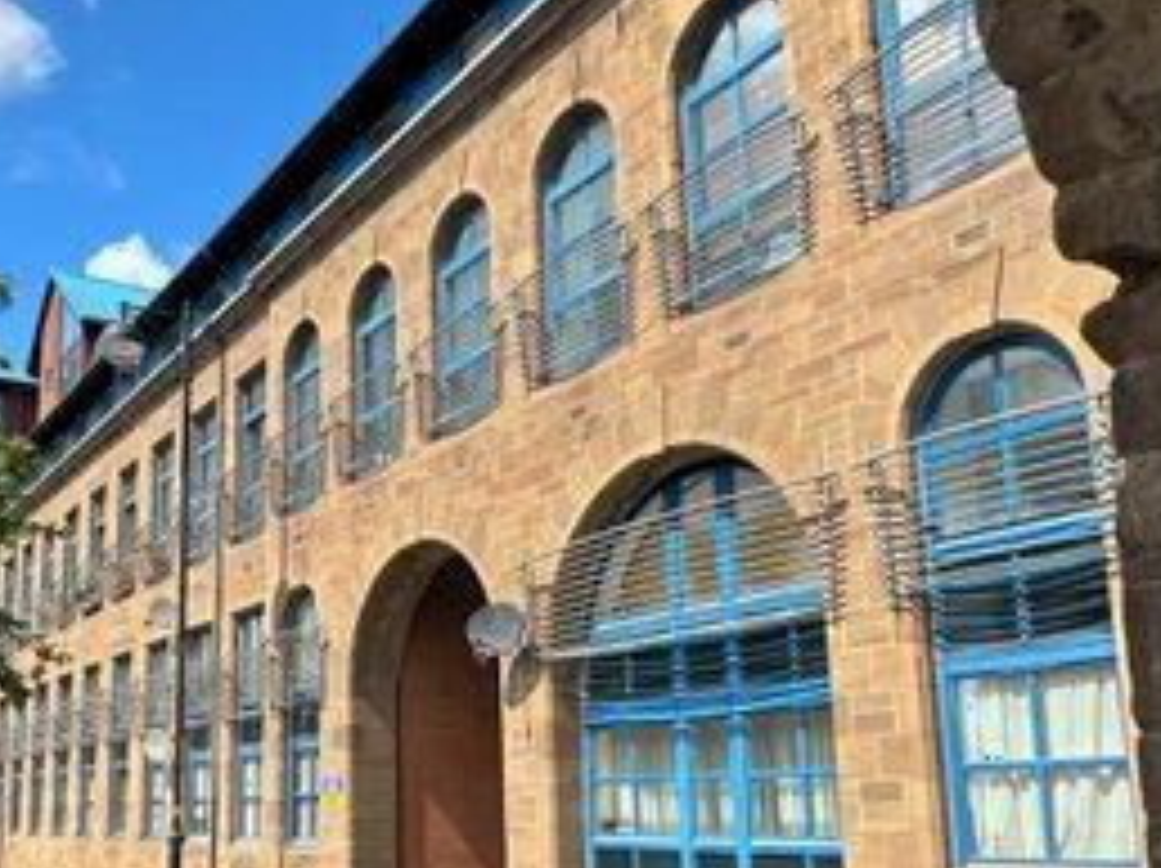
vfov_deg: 37.3
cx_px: 346
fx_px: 1273
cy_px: 578
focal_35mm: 38
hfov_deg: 47.8
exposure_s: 1/1770
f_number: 2.2
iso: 50
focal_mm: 2.22
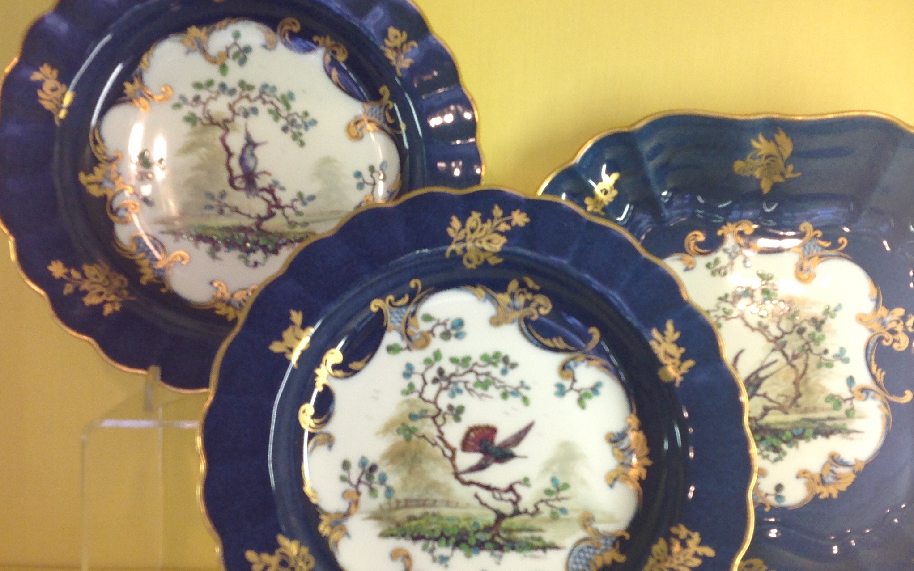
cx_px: 489
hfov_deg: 42.6
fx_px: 1171
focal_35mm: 47
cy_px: 319
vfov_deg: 27.4
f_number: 2.4
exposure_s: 1/40
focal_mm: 4.28
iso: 64
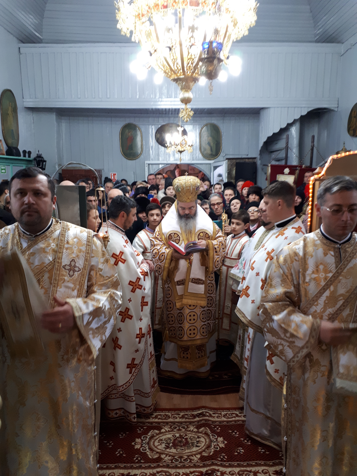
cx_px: 178
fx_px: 371
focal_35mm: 27
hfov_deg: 51.4
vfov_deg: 65.3
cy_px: 238
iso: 200
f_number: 1.9
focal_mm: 3.6
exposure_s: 1/33
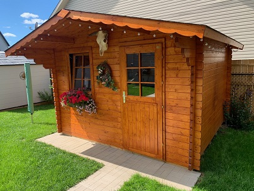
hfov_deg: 67.3
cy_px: 96
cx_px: 127
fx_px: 191
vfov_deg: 53.1
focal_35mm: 26
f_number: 1.8
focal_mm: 4.25
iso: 25
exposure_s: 1/631
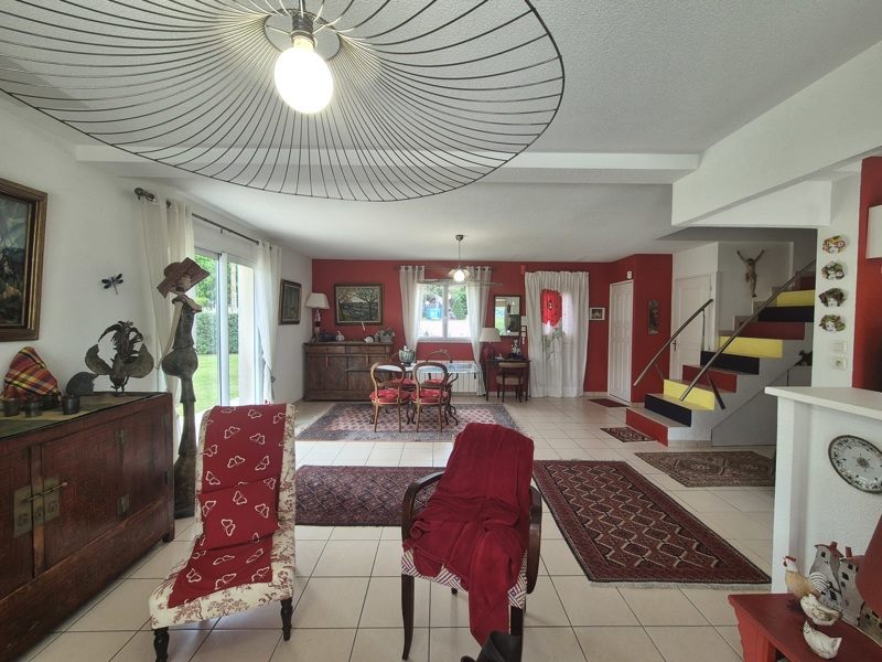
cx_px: 441
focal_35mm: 13
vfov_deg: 89.9
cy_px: 331
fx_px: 331
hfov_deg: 106.2
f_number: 2.2
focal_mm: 2.2
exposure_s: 1/100
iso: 64
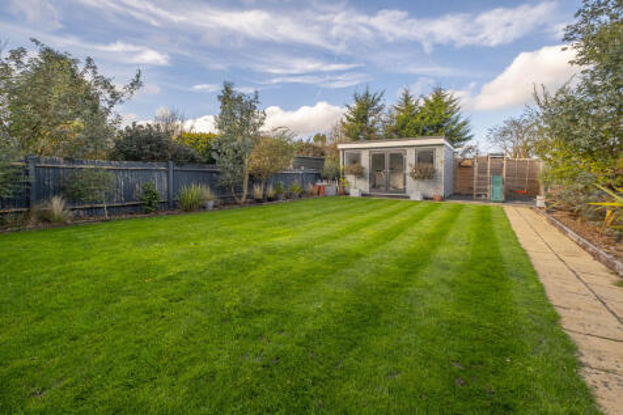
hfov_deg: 100.4
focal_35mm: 15
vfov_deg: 77.3
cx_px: 312
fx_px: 259
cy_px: 208
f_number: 6.4
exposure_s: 1/320
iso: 500
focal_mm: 10
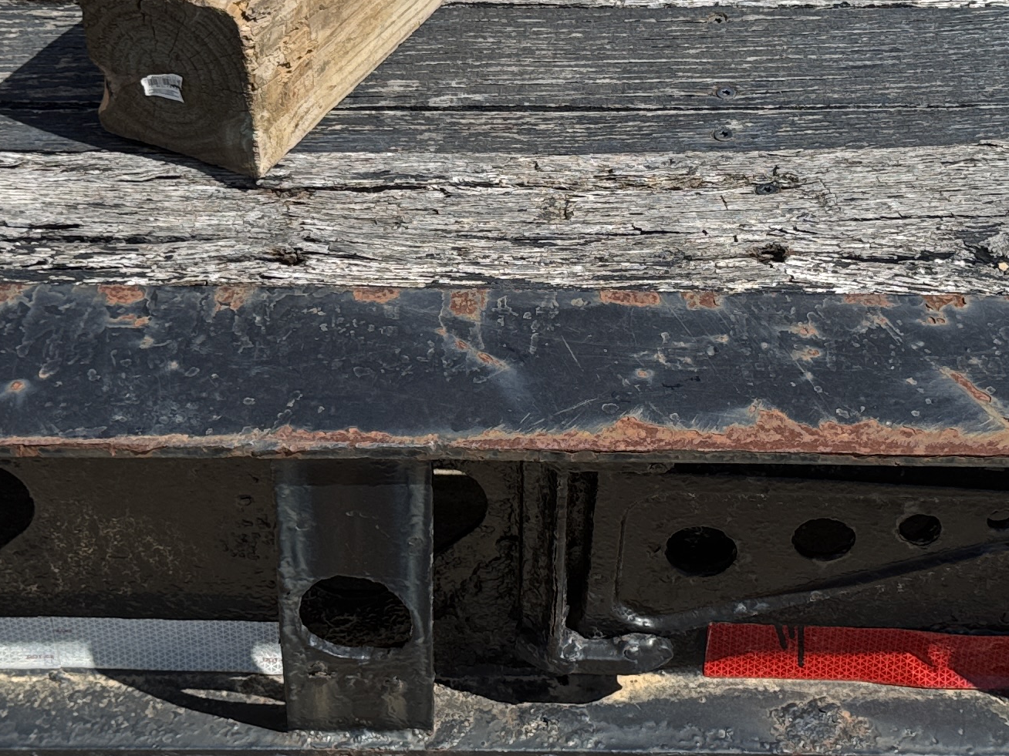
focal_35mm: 74
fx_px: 2157
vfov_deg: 19.9
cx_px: 572
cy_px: 298
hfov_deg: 26.3
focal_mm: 6.76
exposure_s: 1/3802
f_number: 1.78
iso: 80
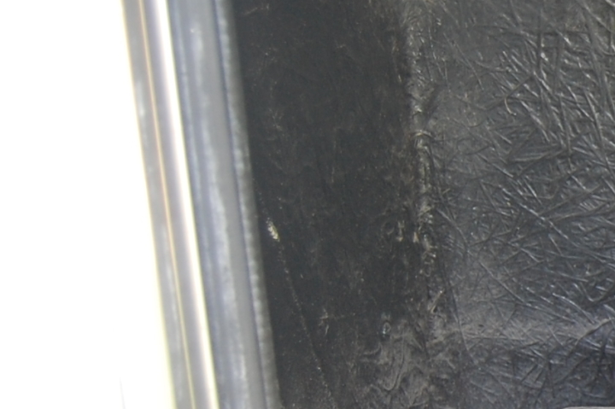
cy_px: 369
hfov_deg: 14.3
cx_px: 1083
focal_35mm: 128
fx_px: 2185
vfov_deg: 10.6
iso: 400
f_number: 4
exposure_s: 1/60
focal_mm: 24
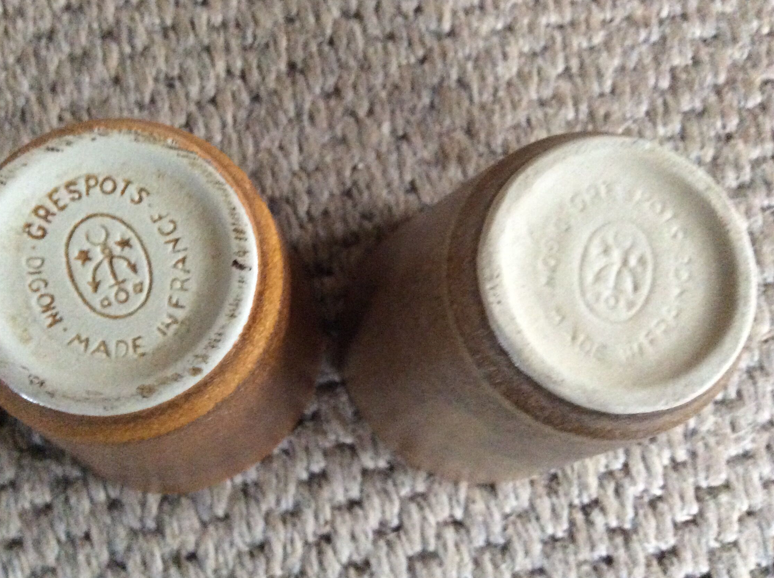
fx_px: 826
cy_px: 278
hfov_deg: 50.1
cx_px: 332
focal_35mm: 37
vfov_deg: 38.6
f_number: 2.4
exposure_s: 1/17
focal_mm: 3.3
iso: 400
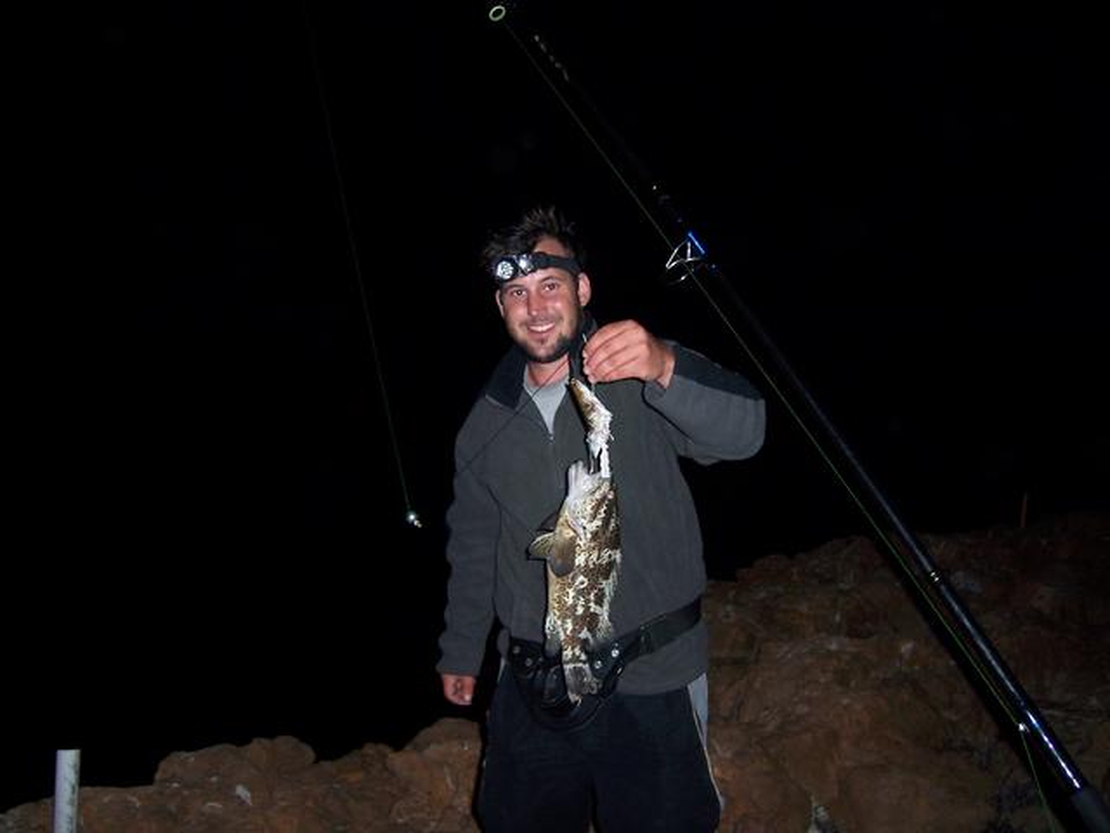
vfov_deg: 39.7
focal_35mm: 36
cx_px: 555
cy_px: 416
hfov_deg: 51.4
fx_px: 1154
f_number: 2.8
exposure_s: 1/60
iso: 125
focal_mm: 6.2
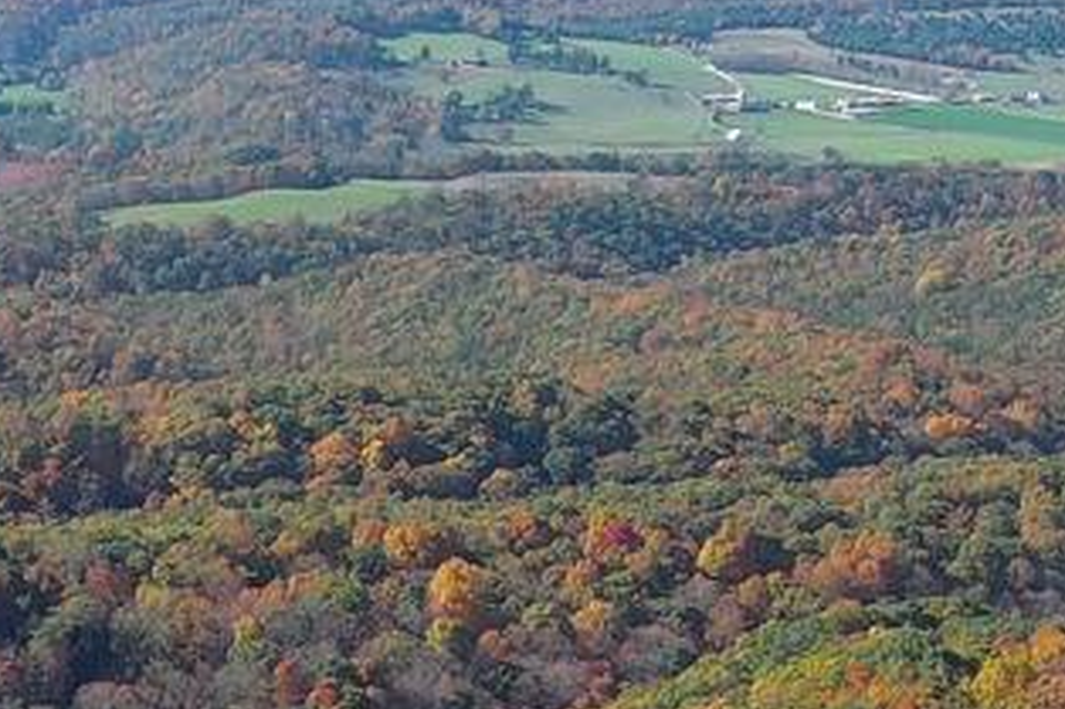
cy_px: 1186
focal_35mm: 189
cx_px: -536
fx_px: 5588
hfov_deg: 10.5
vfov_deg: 7.1
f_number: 2.8
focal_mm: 10.57
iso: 100
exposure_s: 1/567
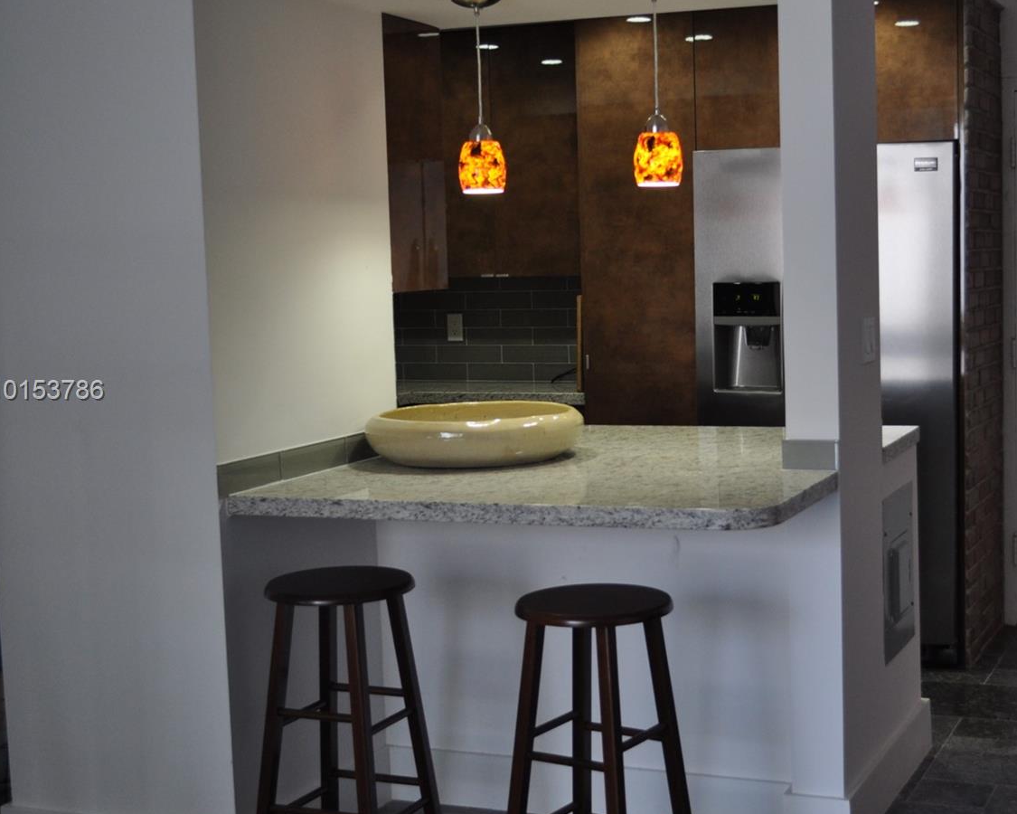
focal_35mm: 56
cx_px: 690
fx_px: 1686
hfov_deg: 33.2
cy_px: 392
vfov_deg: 27.1
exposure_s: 1/60
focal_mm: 28
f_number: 4.5
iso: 640
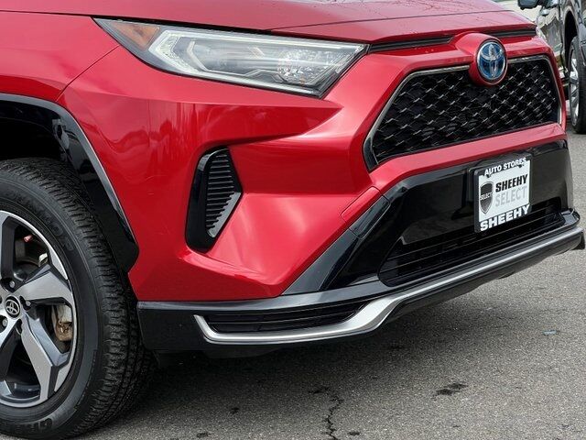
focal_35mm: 77
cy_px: 220
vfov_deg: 19.1
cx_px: 293
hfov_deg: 25.3
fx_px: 1304
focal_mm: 9
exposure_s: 1/372
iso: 32
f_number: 2.8
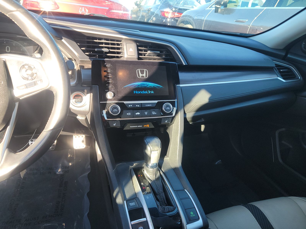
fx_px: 212
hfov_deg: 71.6
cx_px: 153
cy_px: 114
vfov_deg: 56.8
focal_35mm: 24
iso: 67
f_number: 1.8
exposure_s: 1/59
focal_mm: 6.7
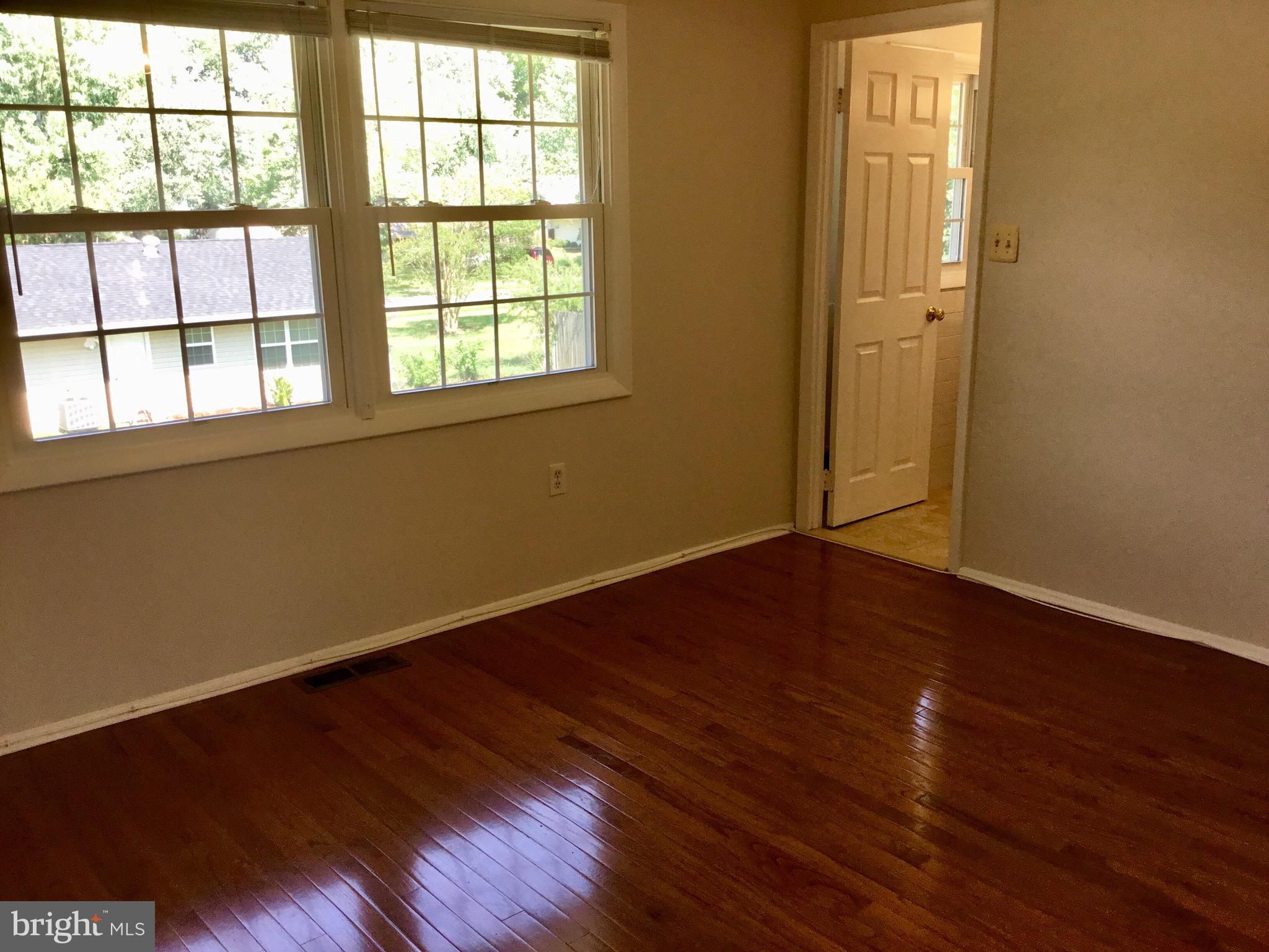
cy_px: 476
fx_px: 1136
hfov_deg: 58.4
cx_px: 634
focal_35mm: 31
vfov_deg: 45.4
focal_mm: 3.3
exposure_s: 1/120
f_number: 2.4
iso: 40
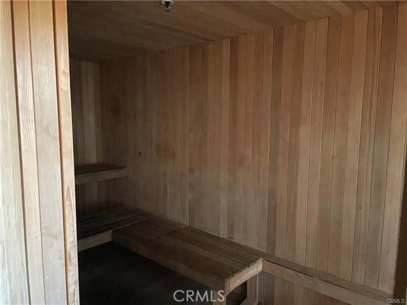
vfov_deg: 53.1
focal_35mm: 26
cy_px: 152
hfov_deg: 67.3
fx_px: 306
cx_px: 204
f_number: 1.6
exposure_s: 1/24
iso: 1000
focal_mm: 4.2
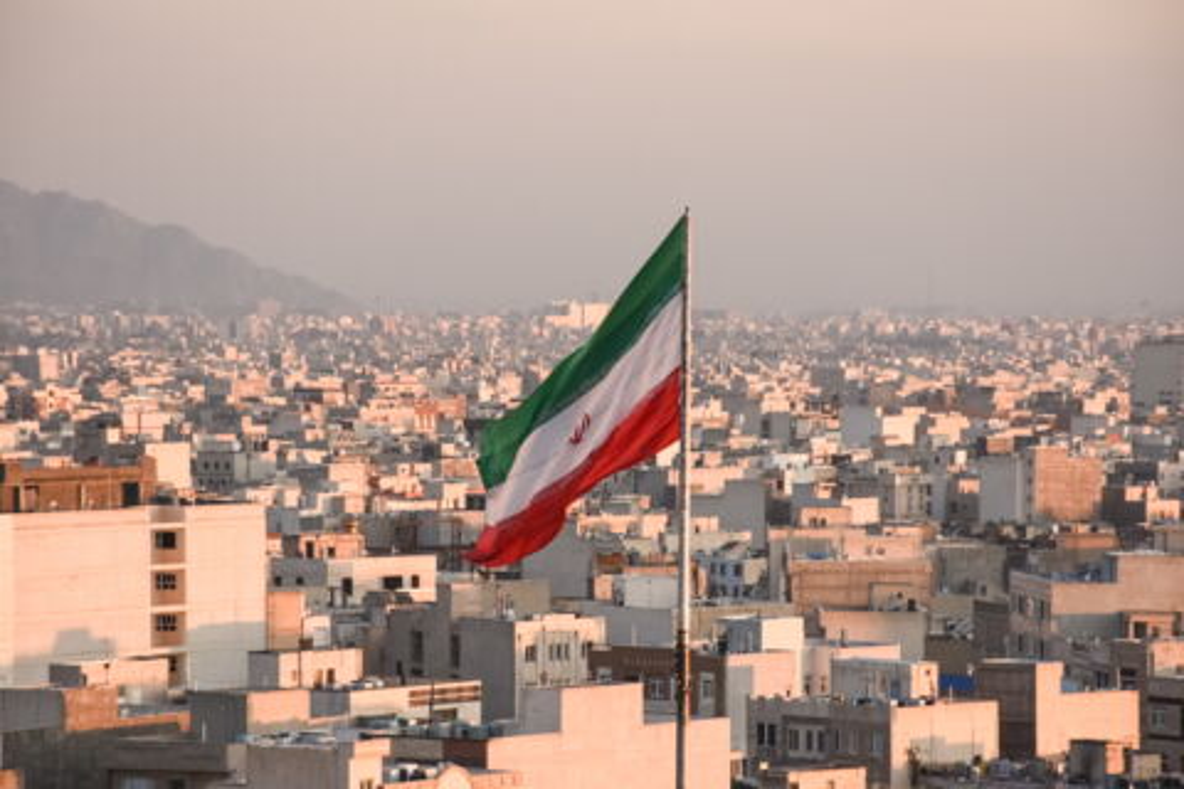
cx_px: 592
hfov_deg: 9.8
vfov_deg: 6.5
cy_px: 394
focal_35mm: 210
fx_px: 6906
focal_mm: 140
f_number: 8
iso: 500
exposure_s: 1/200
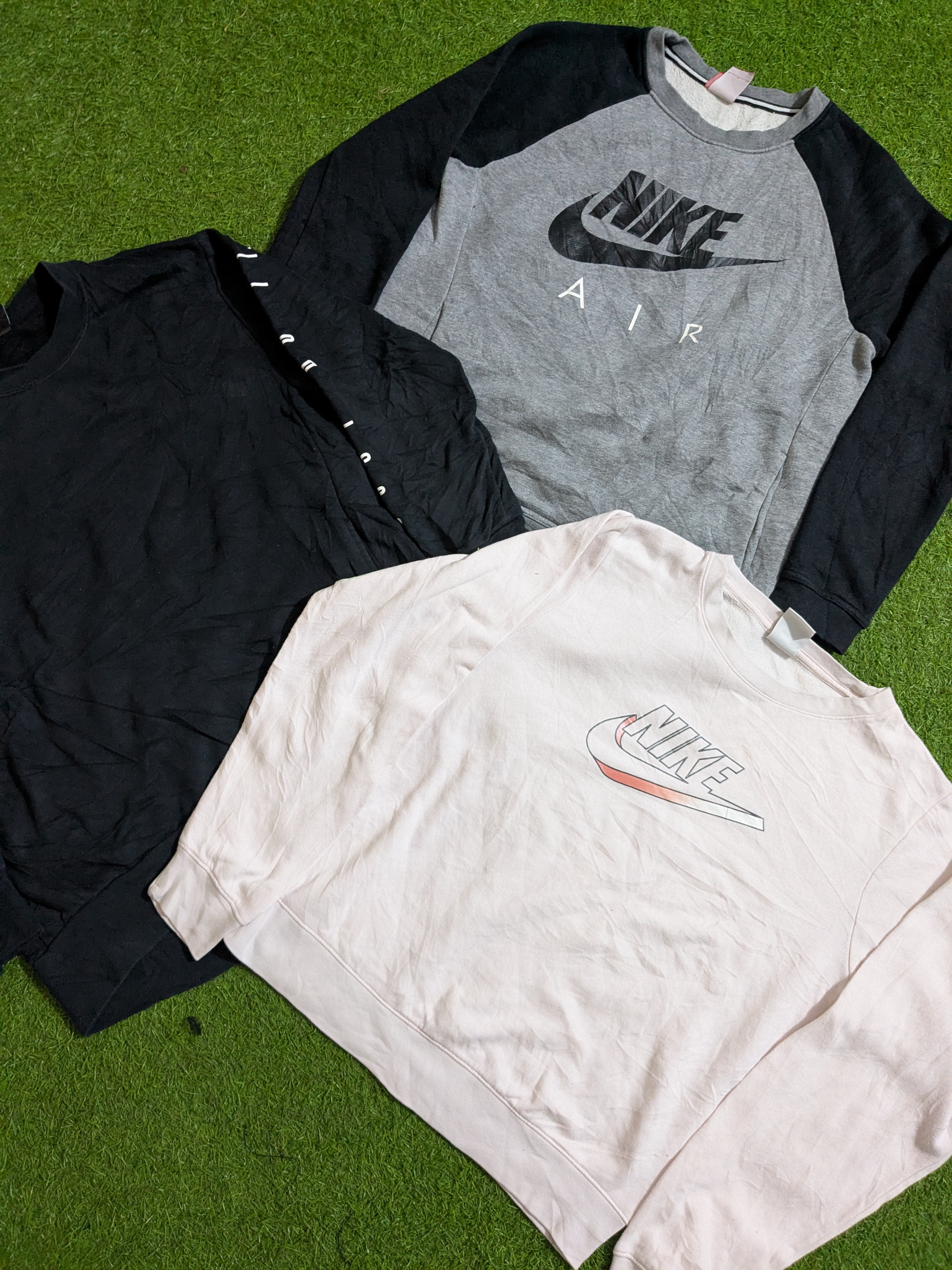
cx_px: 476
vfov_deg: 65.3
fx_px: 990
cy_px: 635
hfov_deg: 51.4
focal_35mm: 27
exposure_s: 1/25
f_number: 1.73
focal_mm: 4.38
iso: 359
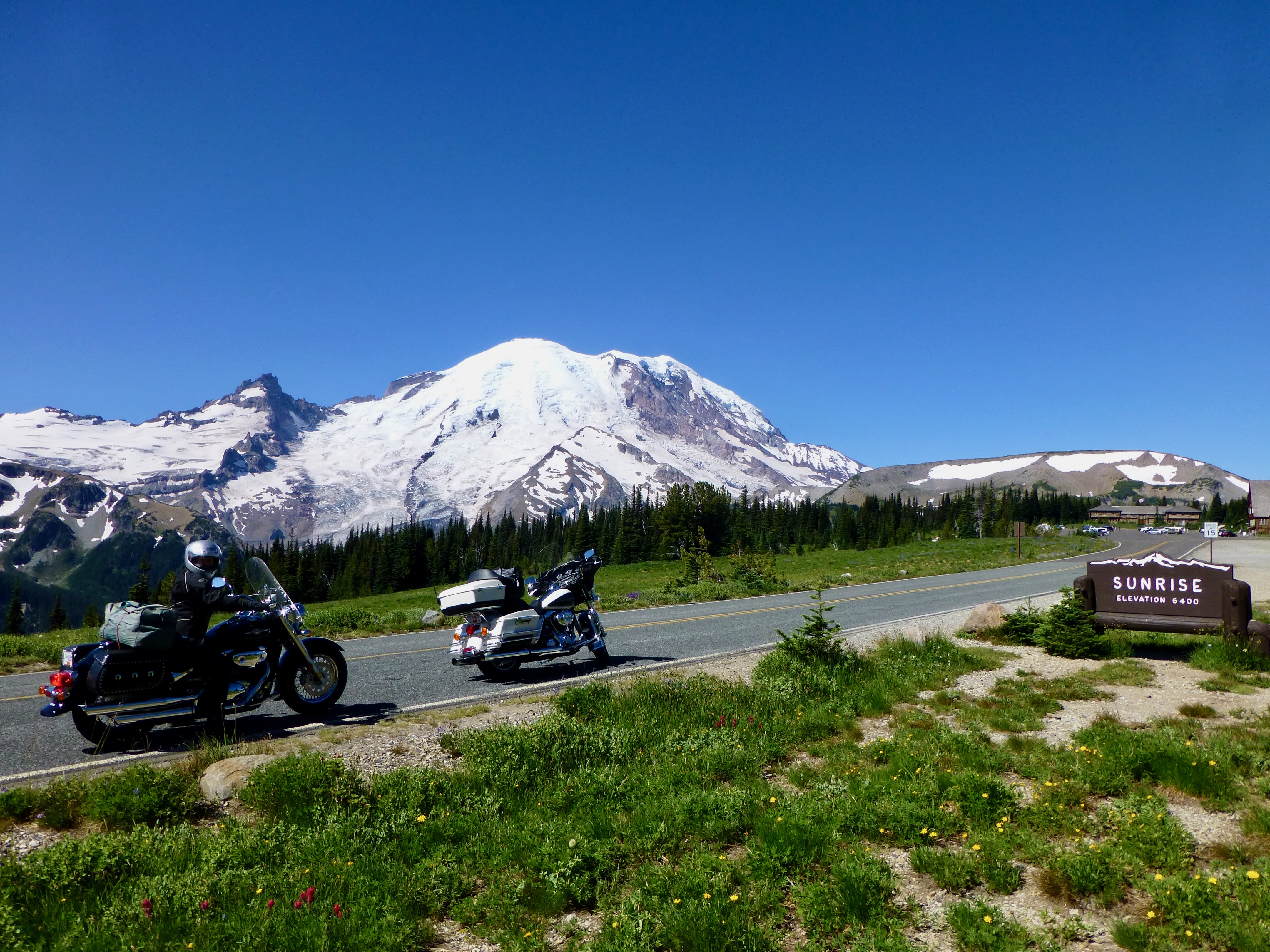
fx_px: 917
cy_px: 476
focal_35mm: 25
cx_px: 635
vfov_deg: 54.9
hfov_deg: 69.4
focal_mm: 4.3
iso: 100
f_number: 4
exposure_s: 1/1300
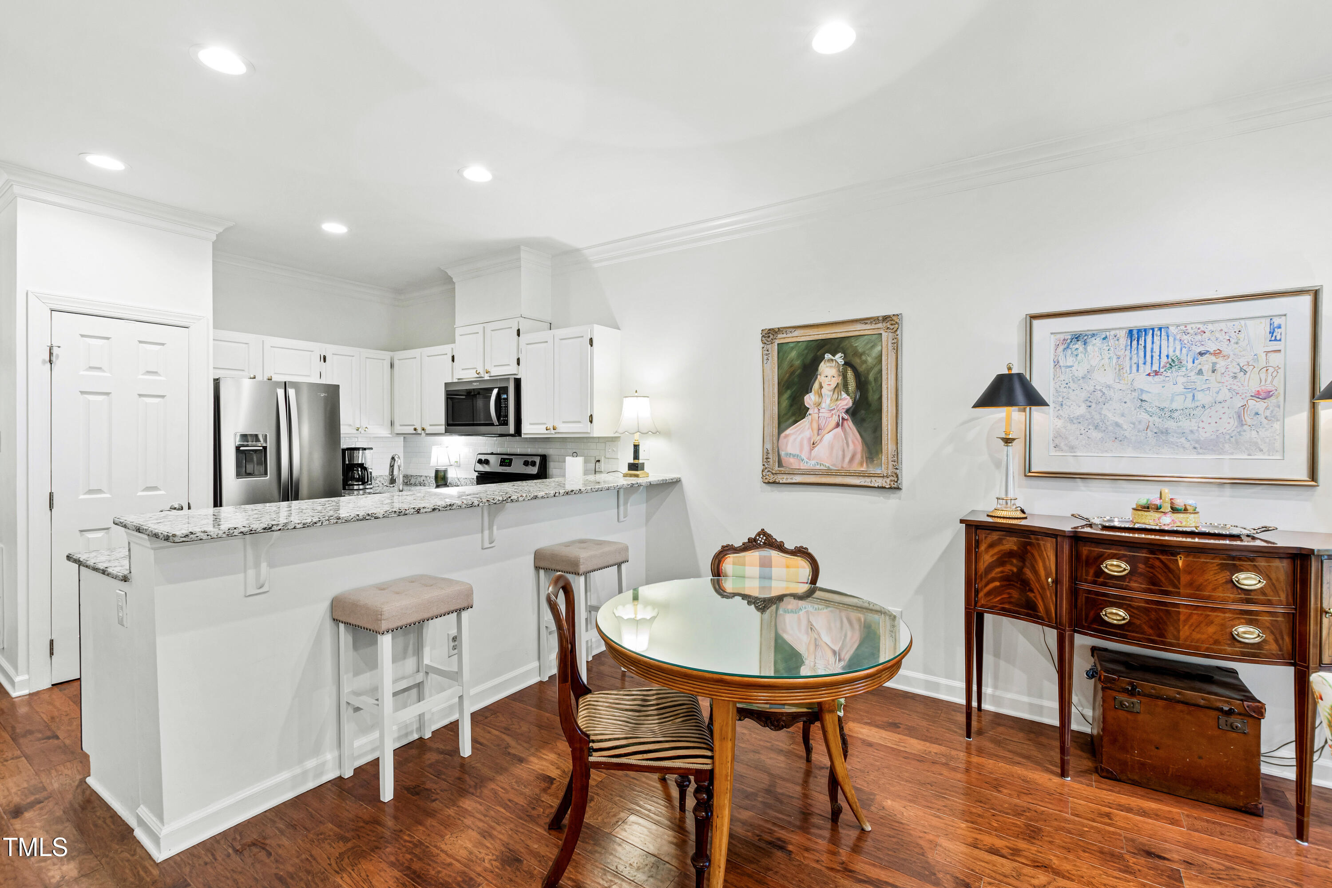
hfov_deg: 100.4
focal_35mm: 15
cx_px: 666
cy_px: 444
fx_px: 555
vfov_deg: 77.3
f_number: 8
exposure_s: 1/1.25
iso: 100
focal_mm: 10
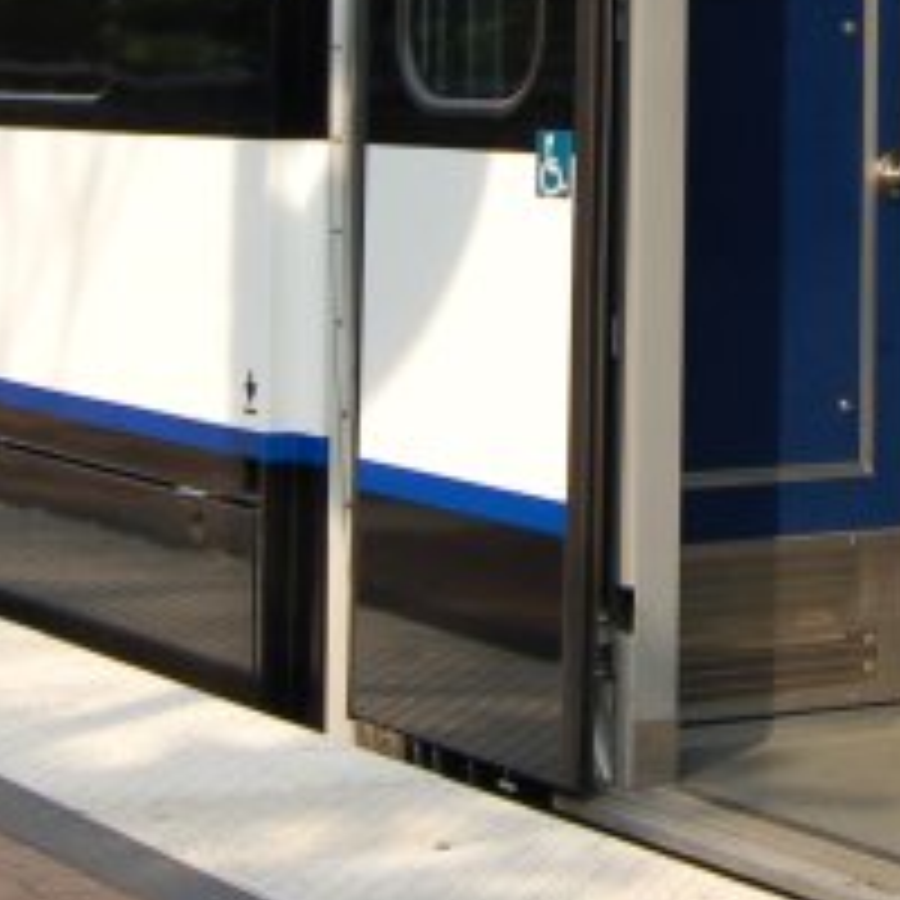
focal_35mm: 115
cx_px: 666
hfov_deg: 15.1
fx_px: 3383
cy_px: -166
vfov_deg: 14.7
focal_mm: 24
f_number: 8
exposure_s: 1/250
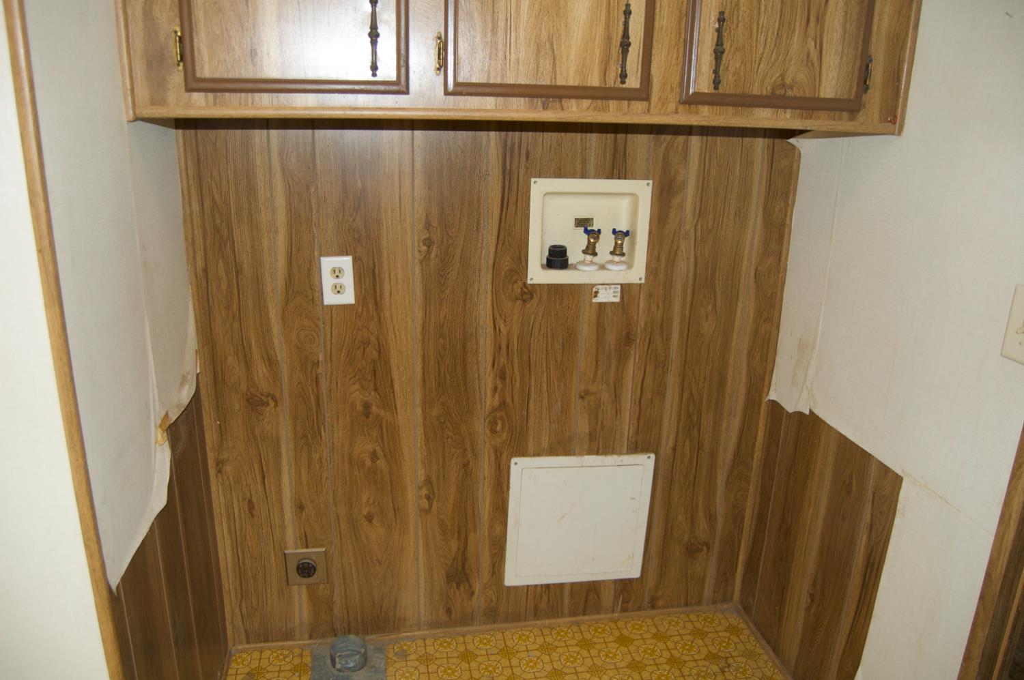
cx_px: 512
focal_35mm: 27
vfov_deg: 47.8
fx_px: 767
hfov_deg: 67.4
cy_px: 340
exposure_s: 1/60
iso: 400
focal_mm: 18
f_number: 3.5
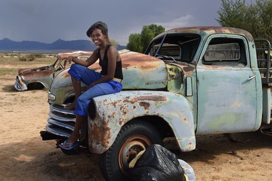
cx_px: 136
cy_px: 90
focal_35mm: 48
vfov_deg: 28.1
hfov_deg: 41.1
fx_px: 363
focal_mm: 48
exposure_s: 1/200
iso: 200
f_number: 11
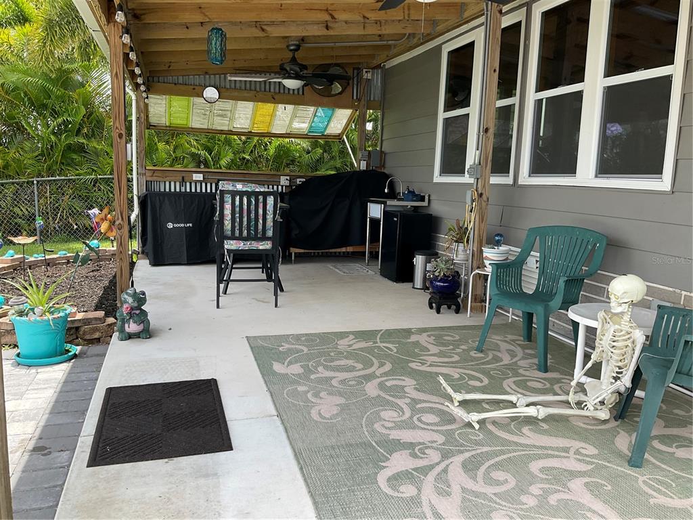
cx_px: 346
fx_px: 581
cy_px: 260
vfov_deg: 48.2
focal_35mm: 29
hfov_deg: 61.7
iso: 16
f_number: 1.8
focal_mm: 3
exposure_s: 1/412
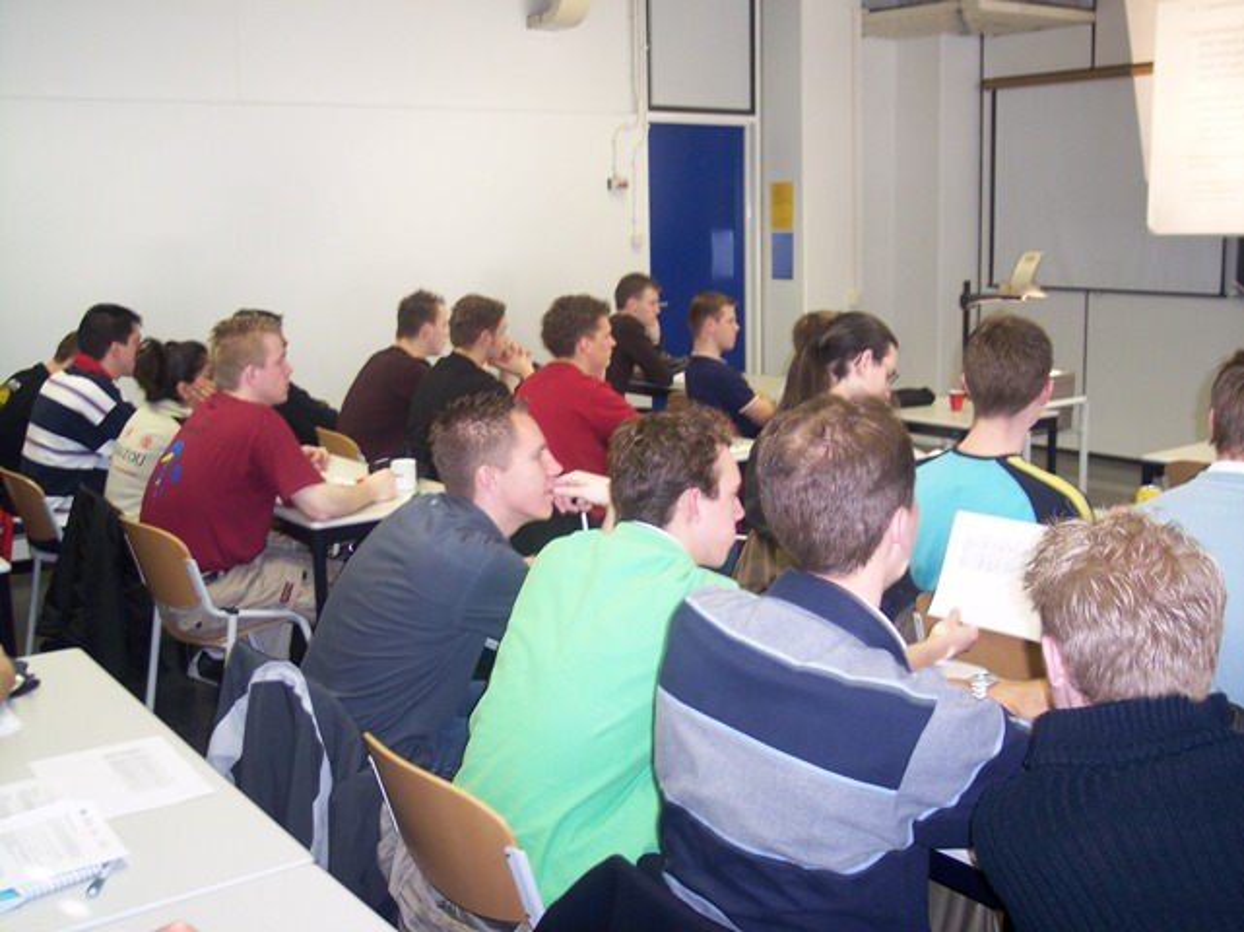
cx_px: 622
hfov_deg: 49.0
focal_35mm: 38
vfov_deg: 37.7
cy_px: 466
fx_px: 1365
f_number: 2.8
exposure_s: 1/30
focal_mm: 8
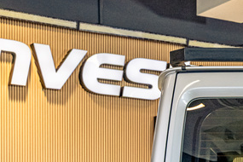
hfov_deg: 14.0
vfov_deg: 9.4
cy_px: 269
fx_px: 945
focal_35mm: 140
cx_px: 334
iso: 1250
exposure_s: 1/200
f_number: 5.6
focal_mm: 39
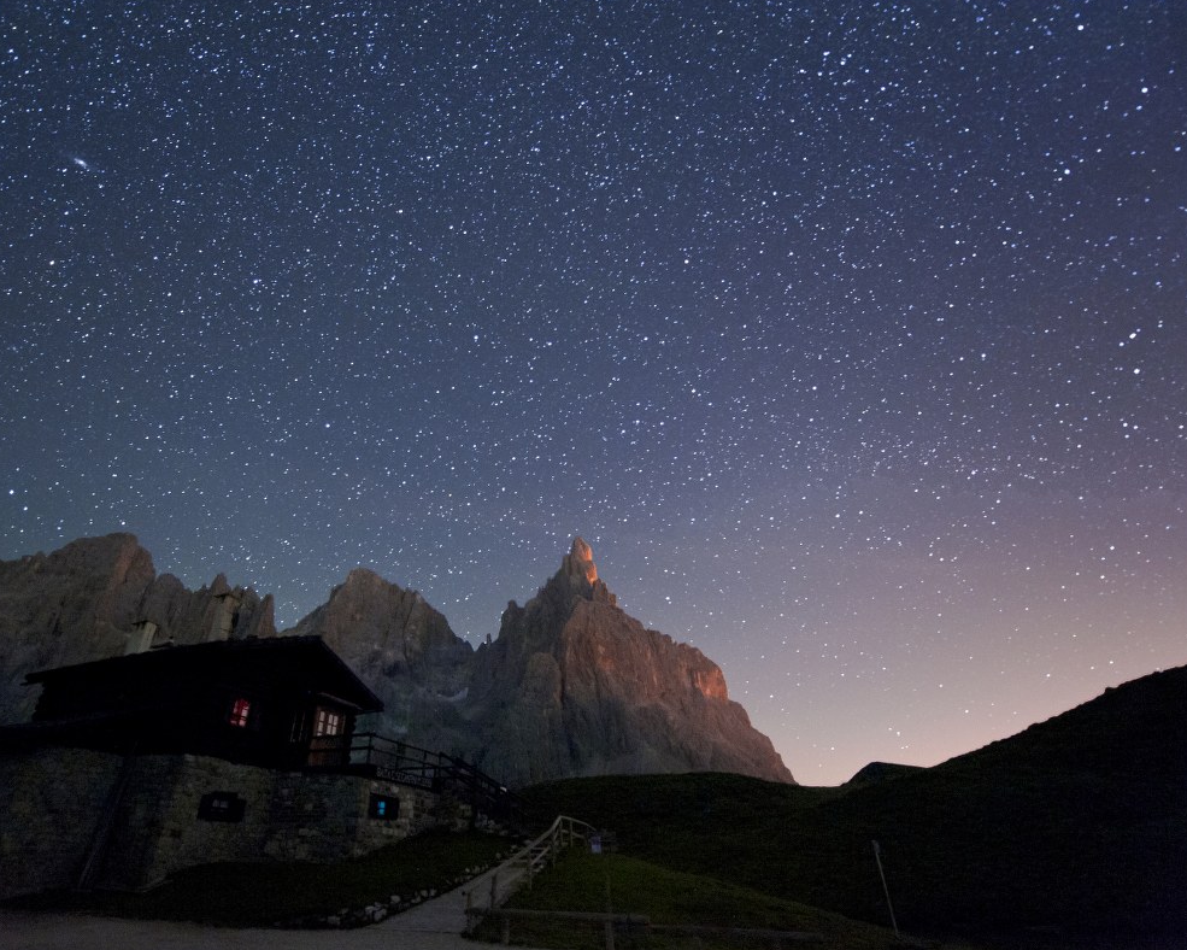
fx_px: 562
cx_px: 500
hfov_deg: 92.4
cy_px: 477
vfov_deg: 80.4
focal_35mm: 16
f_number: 2.8
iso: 5000
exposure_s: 30
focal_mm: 14
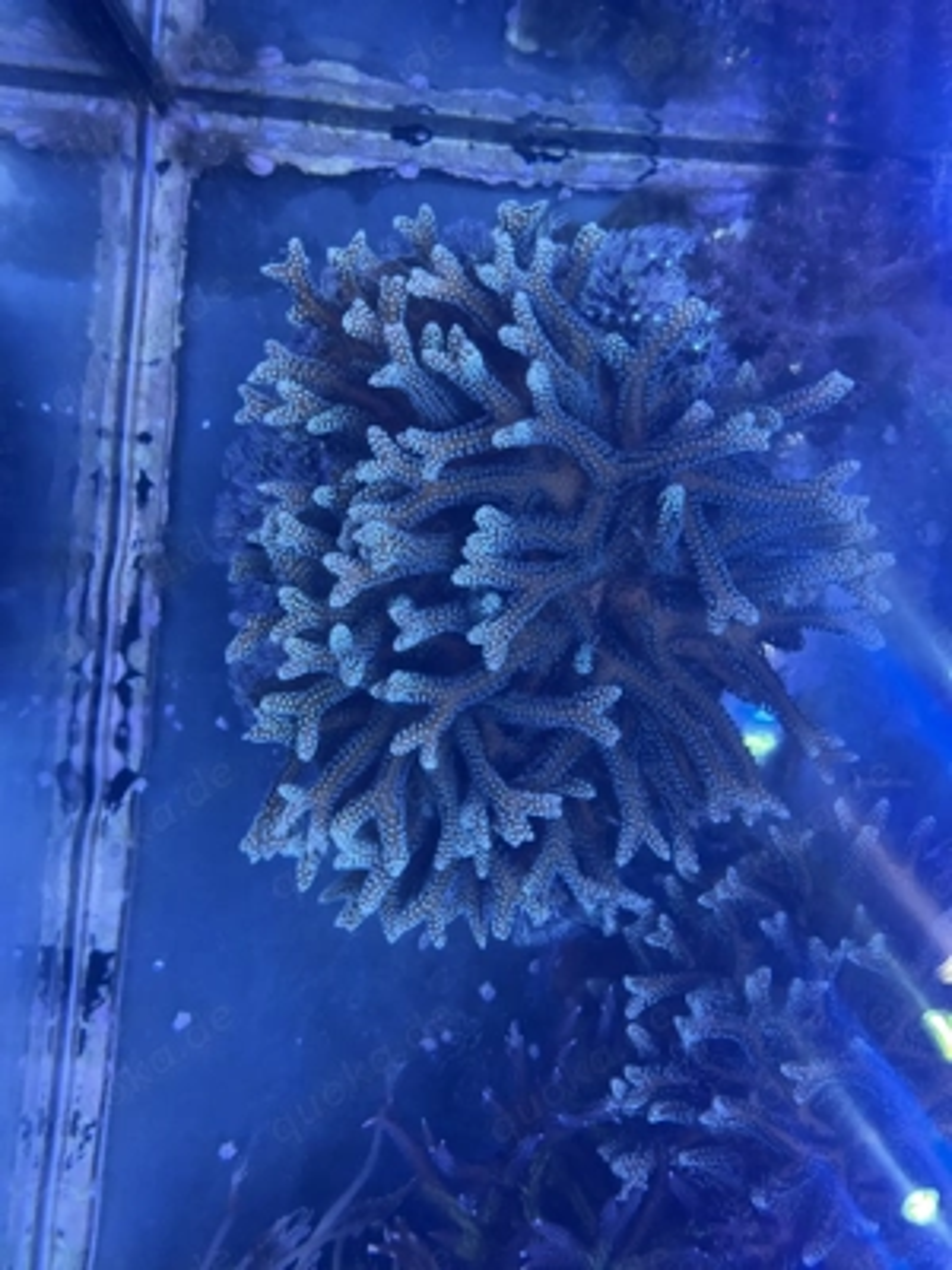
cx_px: 476
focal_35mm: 48
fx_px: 1760
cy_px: 635
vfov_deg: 39.7
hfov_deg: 30.3
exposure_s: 1/245
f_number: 1.78
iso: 160
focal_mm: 6.76
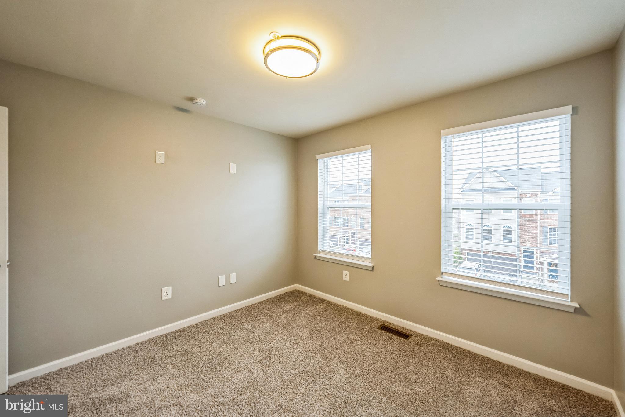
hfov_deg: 108.3
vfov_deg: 85.4
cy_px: 208
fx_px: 226
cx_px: 312
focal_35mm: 13
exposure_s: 1/100
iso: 800
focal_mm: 13
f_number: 4.5
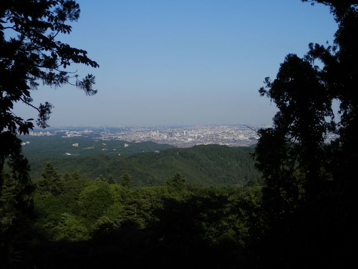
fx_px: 558
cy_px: 134
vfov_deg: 27.0
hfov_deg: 35.5
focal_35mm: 54
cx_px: 179
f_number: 11.6
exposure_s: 1/125
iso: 80
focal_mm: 9.8
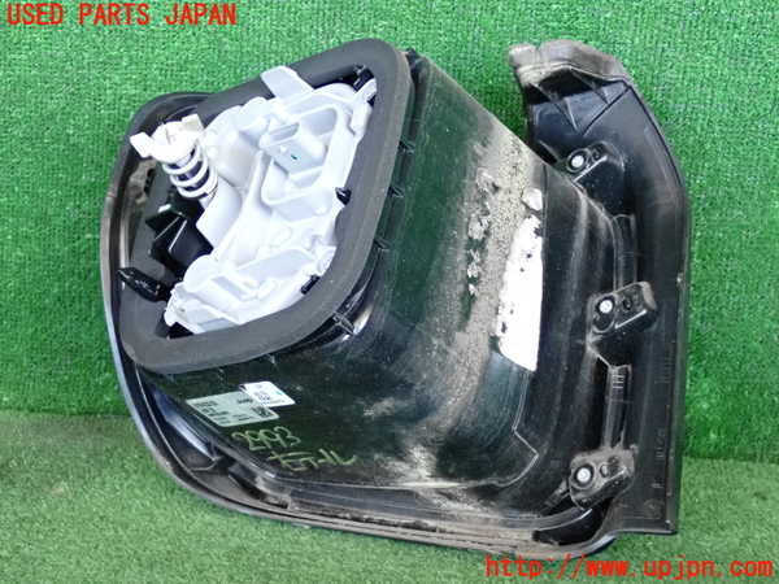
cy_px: 292
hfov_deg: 33.2
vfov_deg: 25.2
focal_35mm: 58
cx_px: 390
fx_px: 1305
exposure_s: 1/125
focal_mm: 10.35
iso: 2000
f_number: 3.5
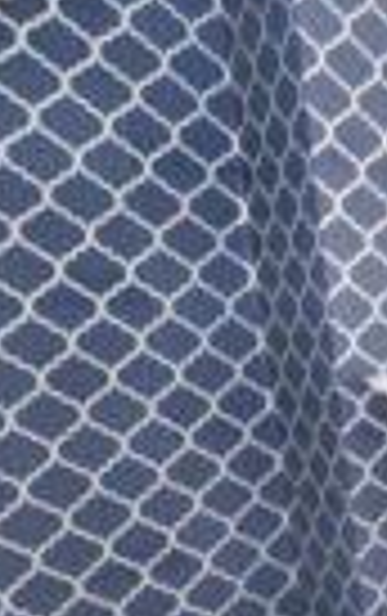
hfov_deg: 15.6
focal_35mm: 53
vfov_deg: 36.6
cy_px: 510
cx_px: 886
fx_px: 892
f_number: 4
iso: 1000
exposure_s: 1/60
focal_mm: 10
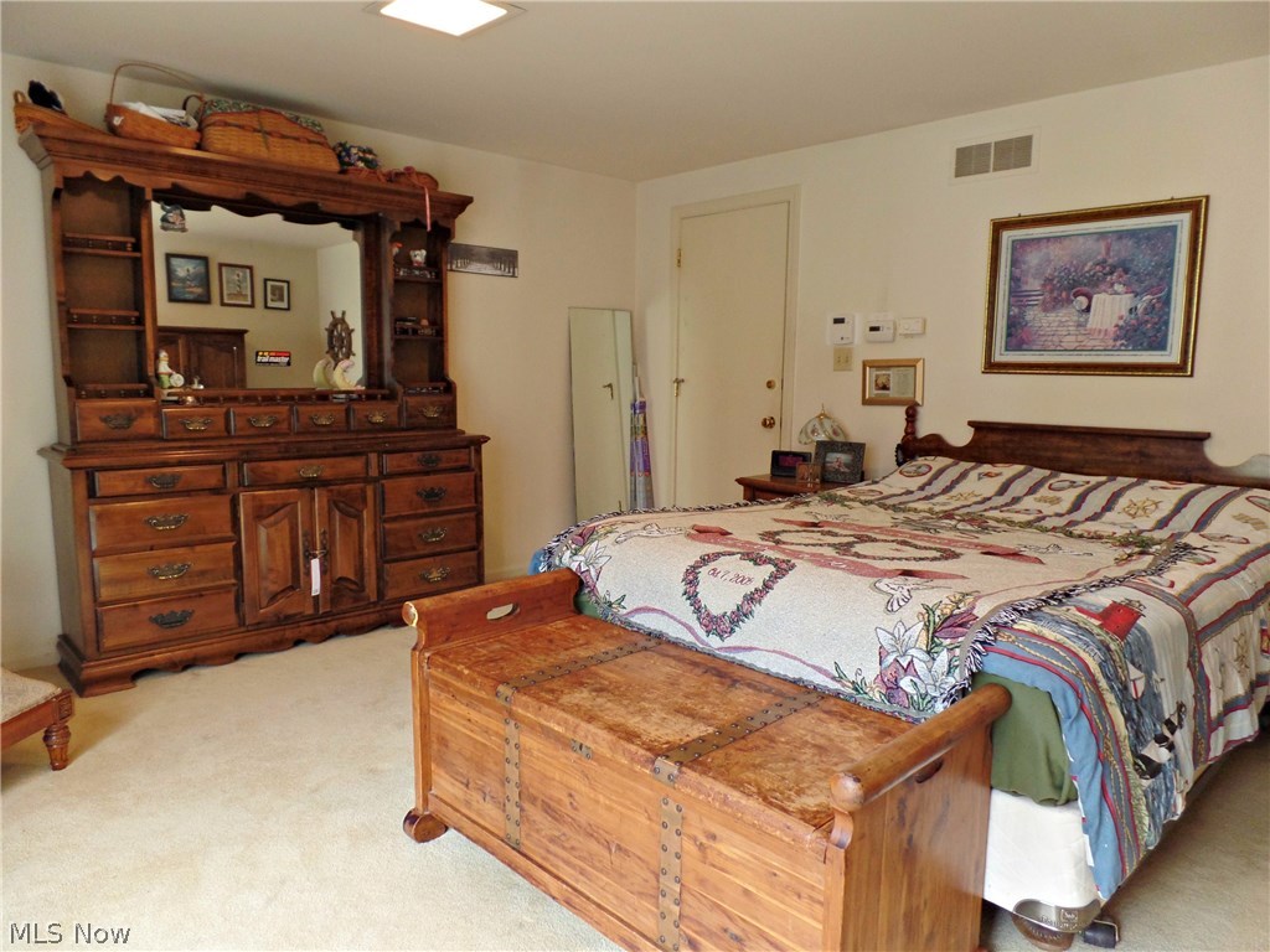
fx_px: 844
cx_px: 635
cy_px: 476
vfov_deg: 58.9
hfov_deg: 73.9
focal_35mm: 23
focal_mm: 4.1
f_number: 2.8
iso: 160
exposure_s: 1/30
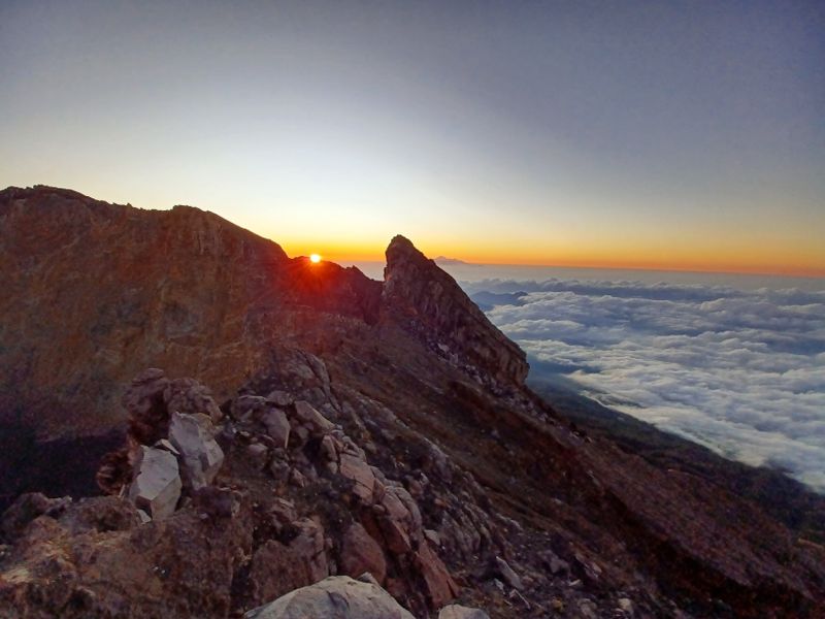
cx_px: 412
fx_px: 310
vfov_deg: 89.9
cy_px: 310
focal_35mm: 13
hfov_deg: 106.2
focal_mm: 1.42
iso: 40
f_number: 2.2
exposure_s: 1/179
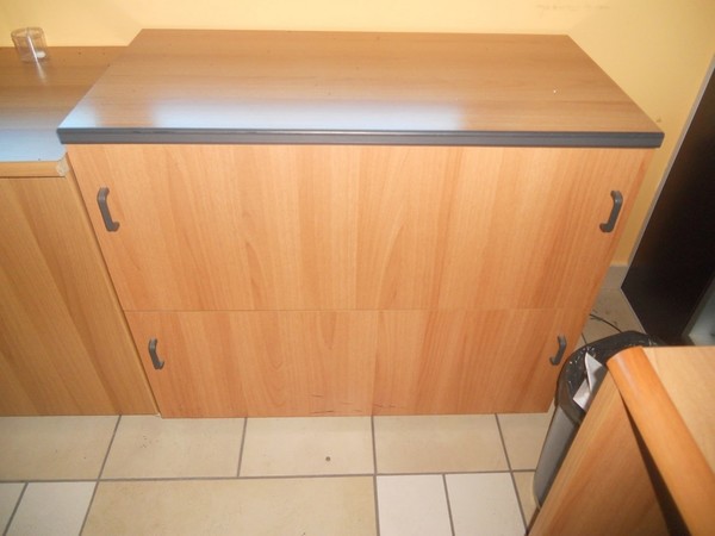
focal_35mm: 27
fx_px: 558
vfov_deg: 51.4
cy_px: 268
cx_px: 358
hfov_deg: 65.3
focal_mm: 4.9
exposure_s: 1/25
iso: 200
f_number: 3.2
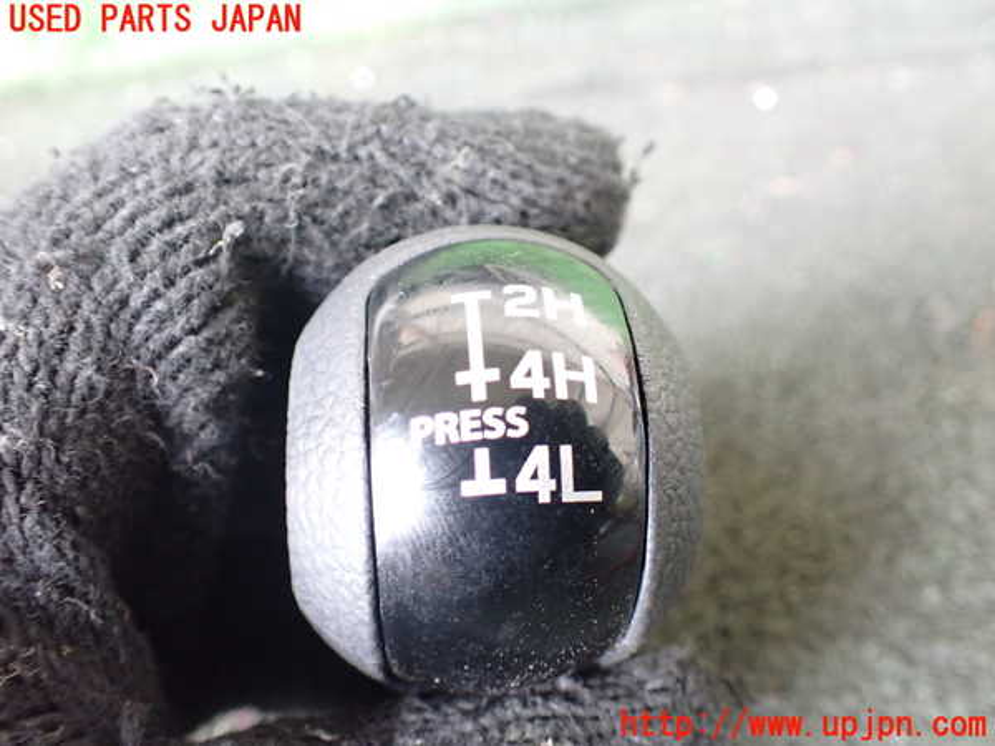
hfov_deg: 60.0
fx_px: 862
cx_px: 498
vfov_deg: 46.8
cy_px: 373
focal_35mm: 30
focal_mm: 5.4
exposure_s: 1/50
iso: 800
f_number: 2.3
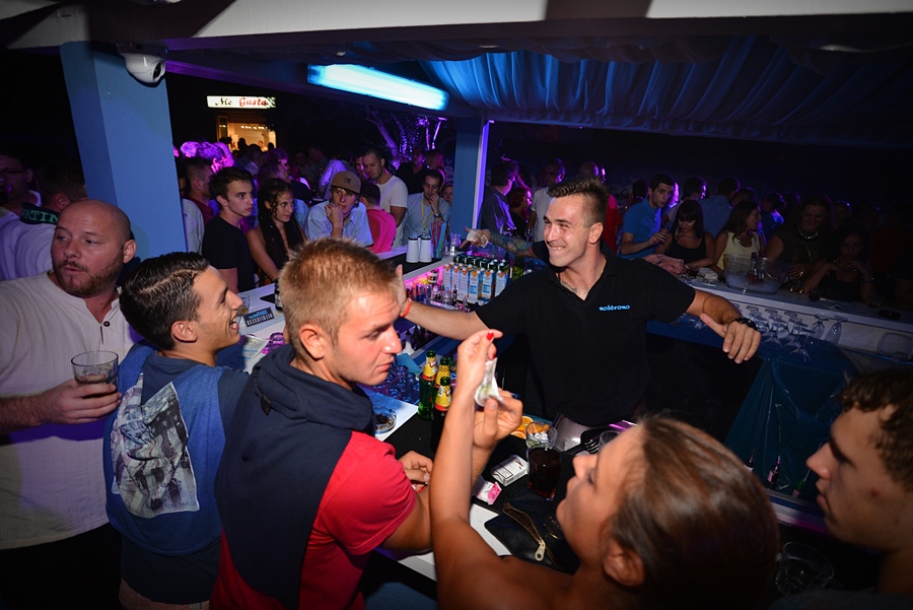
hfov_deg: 93.2
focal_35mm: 17
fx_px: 431
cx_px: 456
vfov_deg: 70.5
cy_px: 305
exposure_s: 1/100
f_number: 3.2
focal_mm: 17
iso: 800
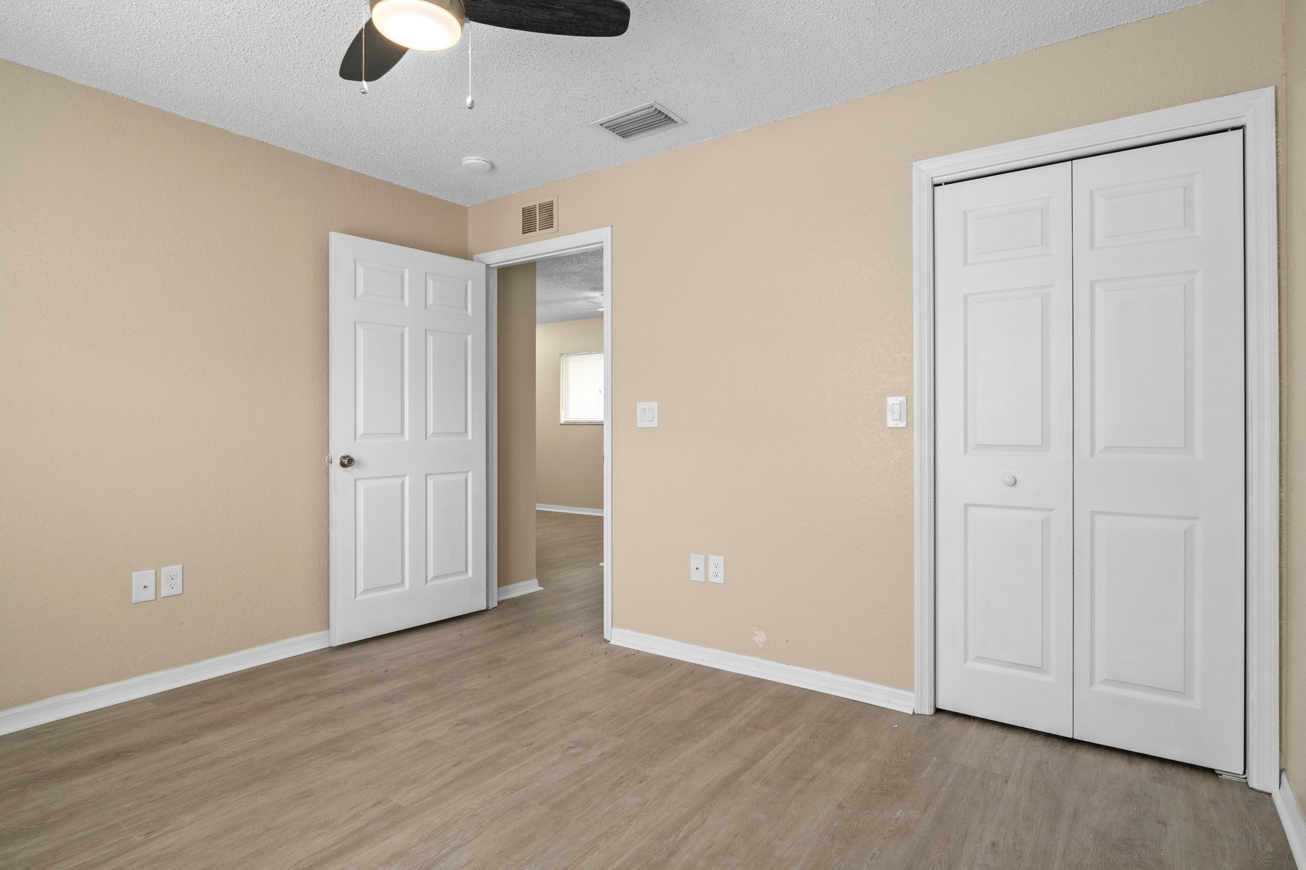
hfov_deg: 90.0
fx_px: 653
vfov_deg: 67.4
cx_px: 653
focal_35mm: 18
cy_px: 435
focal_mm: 12
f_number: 8
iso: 320
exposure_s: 1/4
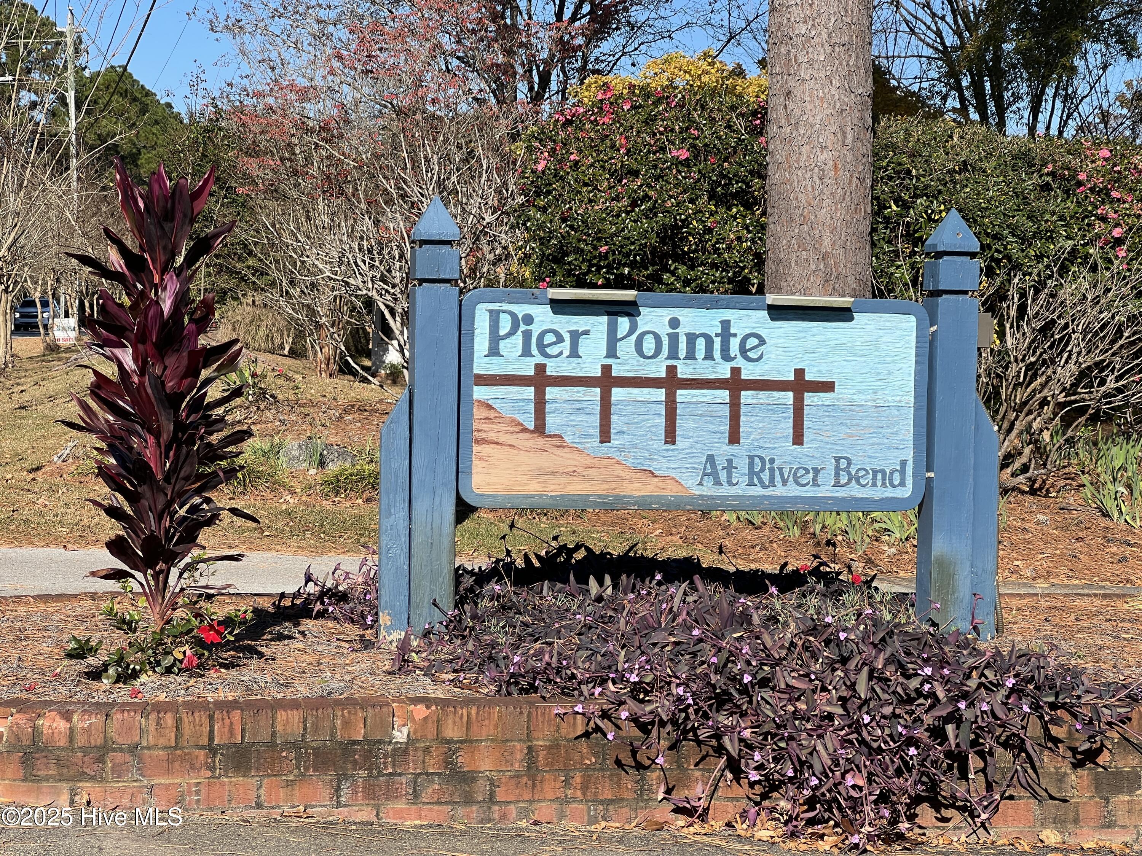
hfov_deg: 25.3
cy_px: 428
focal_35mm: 77
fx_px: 2540
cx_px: 571
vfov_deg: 19.1
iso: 32
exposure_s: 1/579
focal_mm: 9
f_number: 2.8
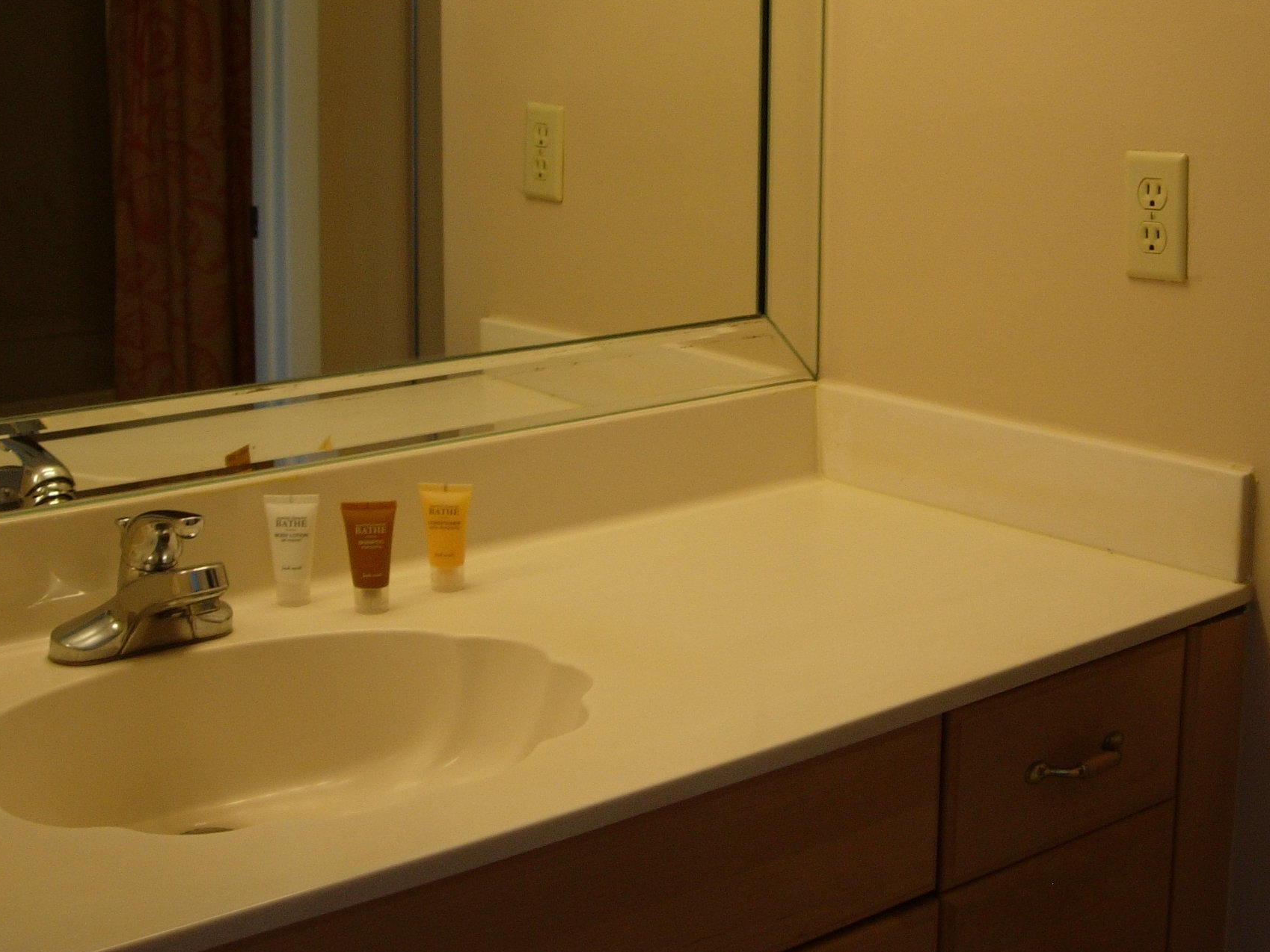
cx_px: 779
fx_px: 2128
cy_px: 254
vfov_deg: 25.0
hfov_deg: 33.1
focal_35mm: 58
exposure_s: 1/65.8
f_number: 2.8
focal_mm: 7.8
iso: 64
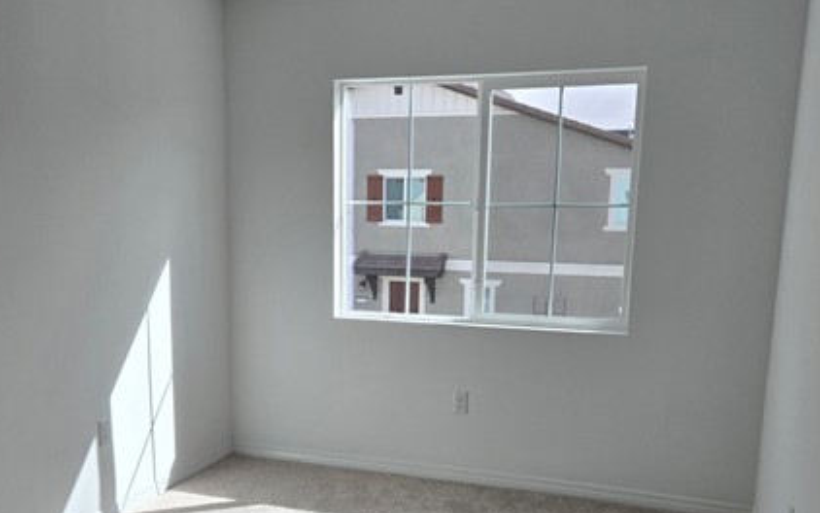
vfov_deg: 33.9
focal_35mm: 37
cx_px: 391
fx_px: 827
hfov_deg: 52.7
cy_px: 369
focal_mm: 5.4
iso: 80
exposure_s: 1/1380
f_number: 1.8
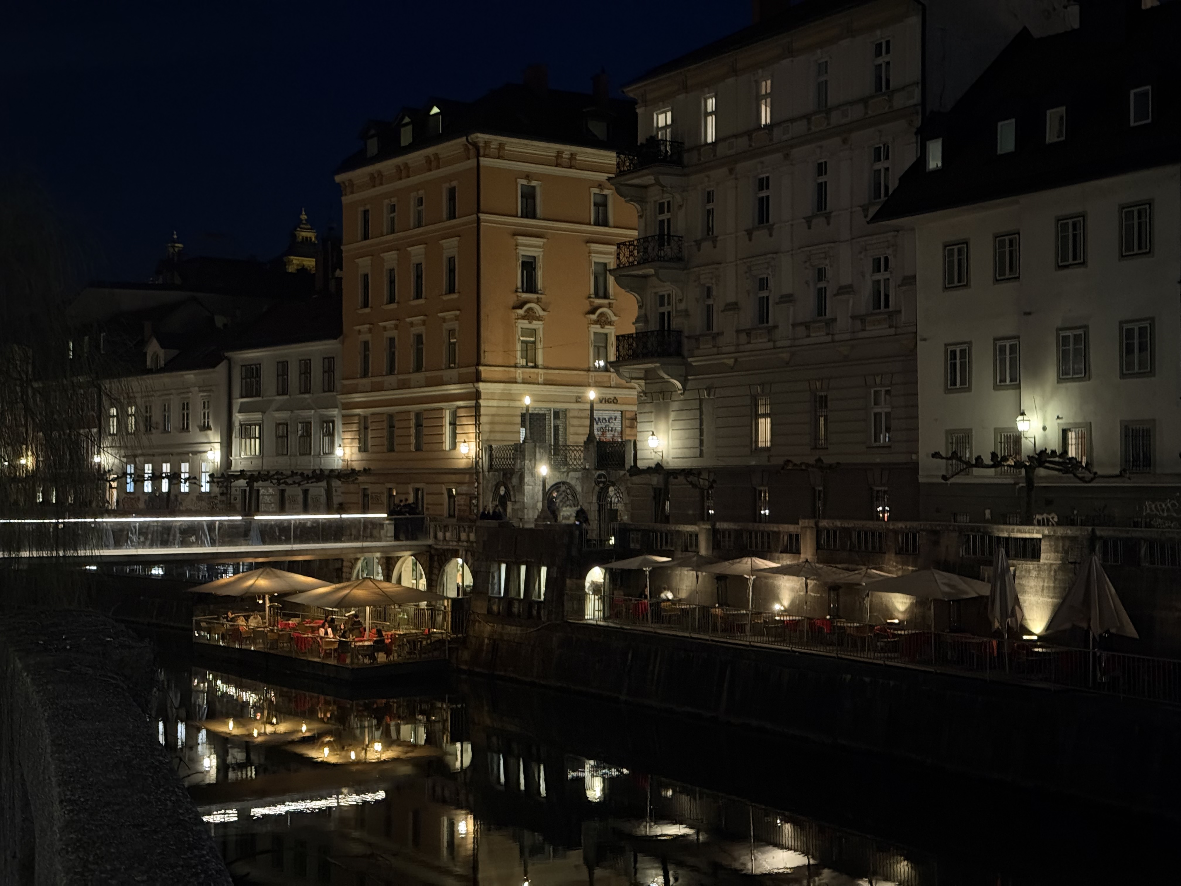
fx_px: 1638
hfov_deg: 39.7
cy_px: 443
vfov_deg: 30.3
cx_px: 590
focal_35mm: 48
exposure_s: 1/20
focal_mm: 6.76
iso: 1000
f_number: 1.78
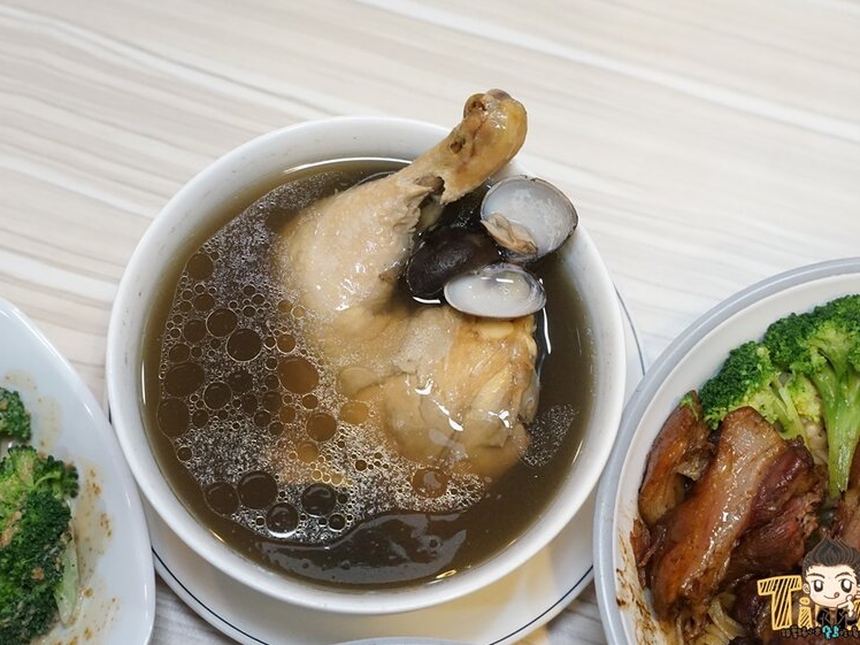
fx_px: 1466
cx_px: 427
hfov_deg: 32.7
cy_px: 322
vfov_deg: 24.8
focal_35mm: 59
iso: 6400
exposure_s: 1/200
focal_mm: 54
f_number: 5.6
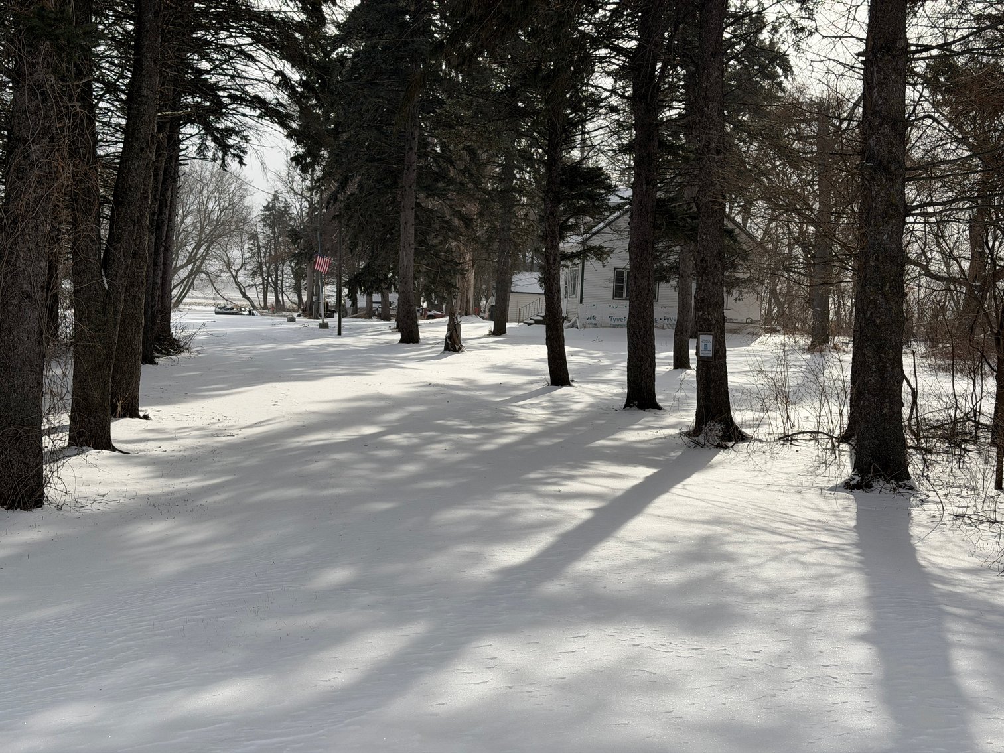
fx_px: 1392
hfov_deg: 39.7
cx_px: 502
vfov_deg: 30.3
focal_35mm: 48
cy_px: 376
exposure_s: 1/7143
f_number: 1.78
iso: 64
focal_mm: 6.76
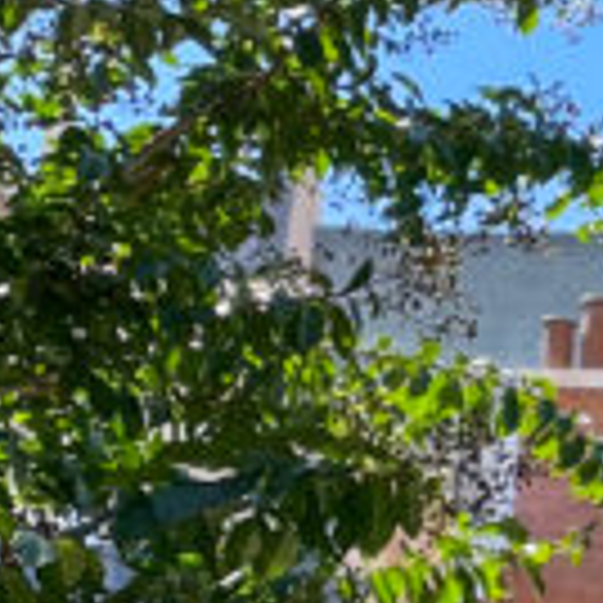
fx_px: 3449
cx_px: 1377
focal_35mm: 175
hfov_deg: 9.1
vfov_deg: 10.0
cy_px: 387
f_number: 1.6
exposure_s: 1/1800
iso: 32
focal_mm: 4.2
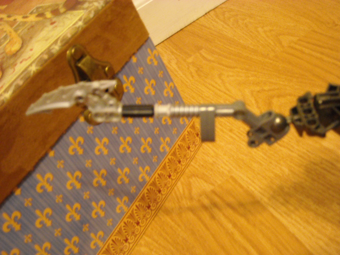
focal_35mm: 44
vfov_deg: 32.9
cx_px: 170
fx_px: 432
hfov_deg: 42.9
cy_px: 128
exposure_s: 1/8
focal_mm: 7.1
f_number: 3.1
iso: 417
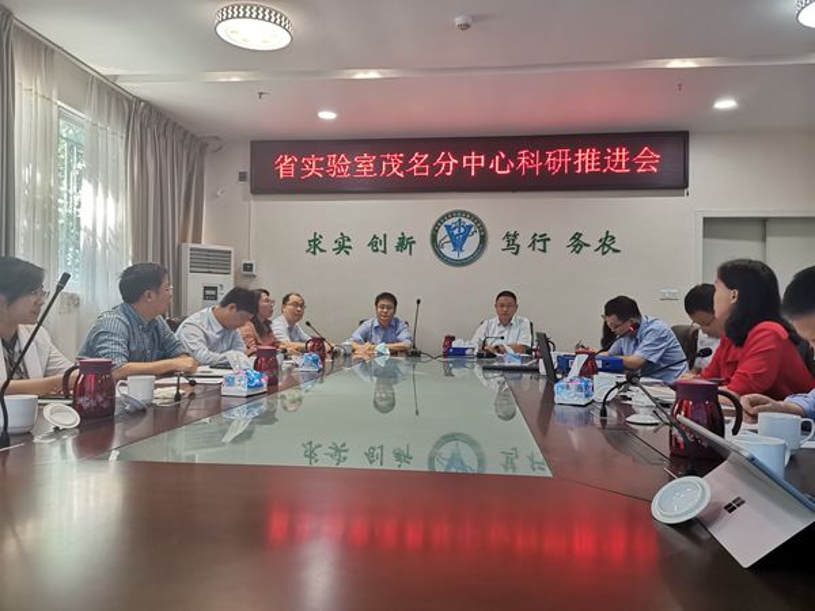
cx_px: 408
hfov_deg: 67.3
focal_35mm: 26
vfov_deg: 53.1
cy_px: 306
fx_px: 612
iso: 250
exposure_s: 1/100
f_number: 1.8
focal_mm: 4.75
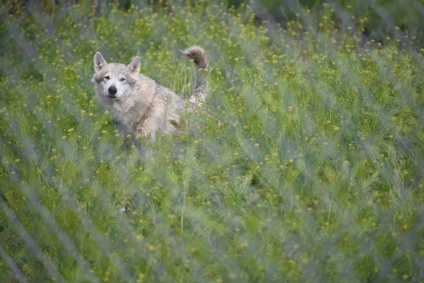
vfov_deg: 4.6
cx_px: 212
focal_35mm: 300
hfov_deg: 6.9
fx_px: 3534
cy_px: 142
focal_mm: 300
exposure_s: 1/640
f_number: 5.6
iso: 560
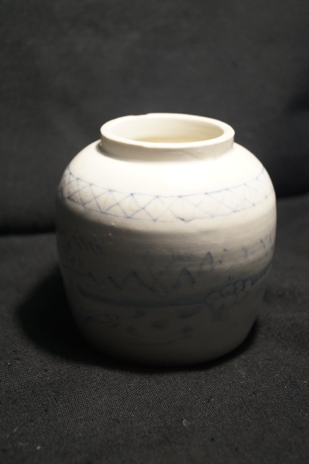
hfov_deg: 25.7
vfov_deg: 37.9
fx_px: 676
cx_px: 154
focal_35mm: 52
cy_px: 232
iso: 3200
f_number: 5
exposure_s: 1/60
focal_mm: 35
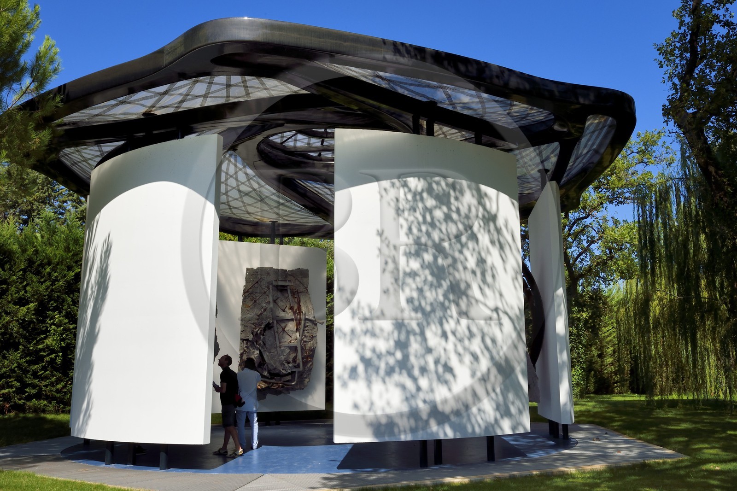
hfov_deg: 60.3
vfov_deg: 42.3
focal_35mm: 31
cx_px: 368
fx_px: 634
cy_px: 246
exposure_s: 1/200
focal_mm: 31
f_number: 20
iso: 200
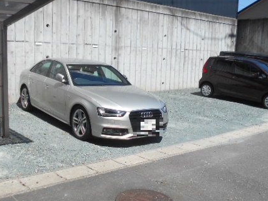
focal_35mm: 39
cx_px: 113
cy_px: 95
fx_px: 302
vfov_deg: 36.8
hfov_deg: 47.7
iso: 80
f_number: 3.2
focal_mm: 4.6
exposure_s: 1/1000
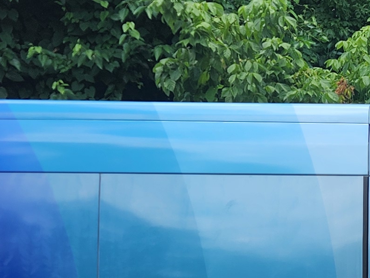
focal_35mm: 116
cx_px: 503
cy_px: 377
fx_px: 1240
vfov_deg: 12.3
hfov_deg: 16.0
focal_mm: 5.4
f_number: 1.8
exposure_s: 1/505
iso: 20
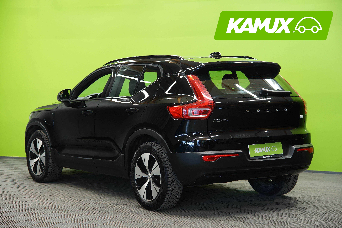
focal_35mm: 73
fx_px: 693
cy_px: 114
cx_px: 171
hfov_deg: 27.7
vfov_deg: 18.7
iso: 500
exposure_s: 1/15
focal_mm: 73
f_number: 5
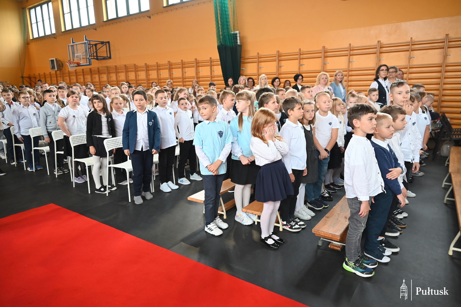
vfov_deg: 53.1
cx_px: 230
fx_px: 307
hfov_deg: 73.7
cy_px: 154
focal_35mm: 24
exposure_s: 1/125
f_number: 4
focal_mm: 24
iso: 1400
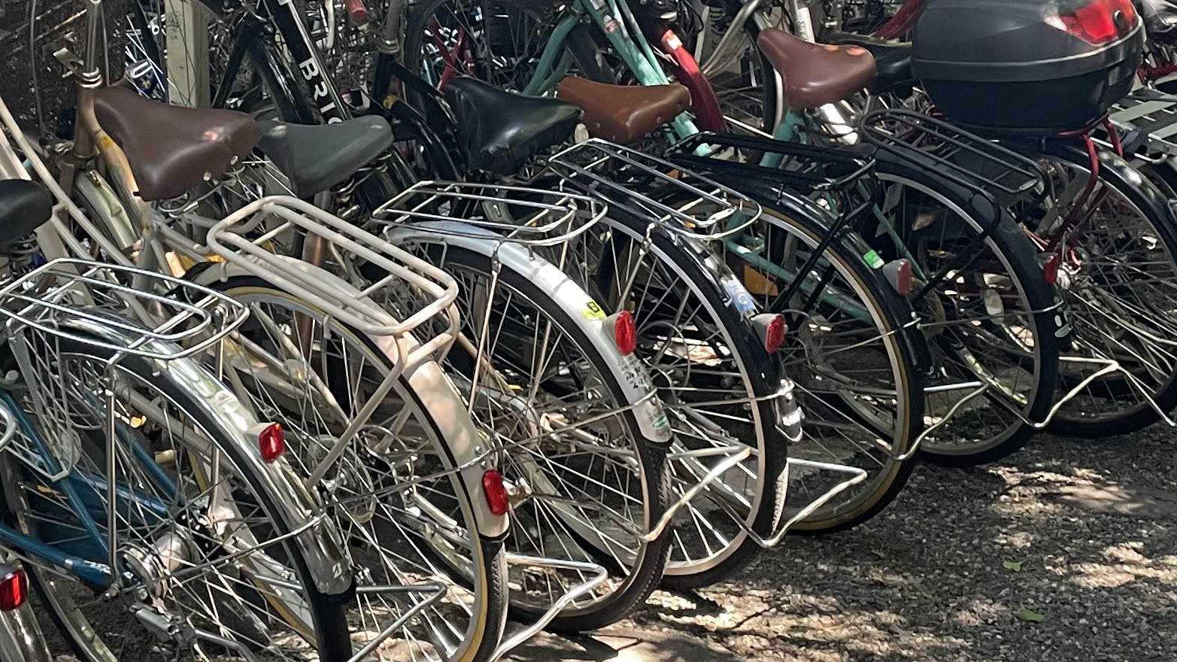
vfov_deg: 16.4
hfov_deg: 28.9
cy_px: 151
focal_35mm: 73
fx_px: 2278
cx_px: 457
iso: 125
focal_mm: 4.2
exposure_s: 1/98
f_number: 1.6
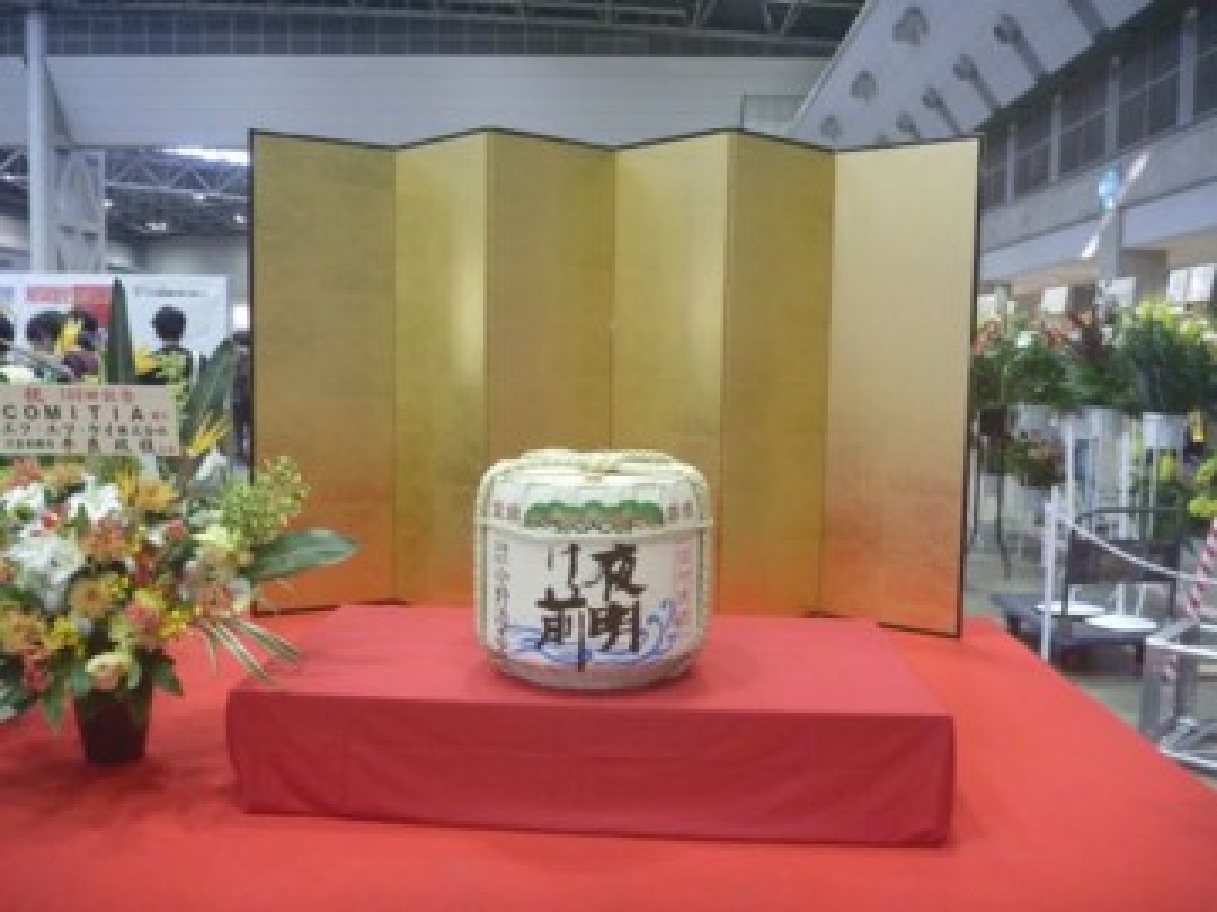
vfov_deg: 49.7
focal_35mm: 28
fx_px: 984
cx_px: 608
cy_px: 456
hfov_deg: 63.4
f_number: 3.3
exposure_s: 1/15
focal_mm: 5
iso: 400
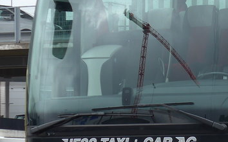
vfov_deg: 4.9
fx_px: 1652
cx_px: 242
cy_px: 60
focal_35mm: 266
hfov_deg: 7.8
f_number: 4.2
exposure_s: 1/250
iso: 80
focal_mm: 15
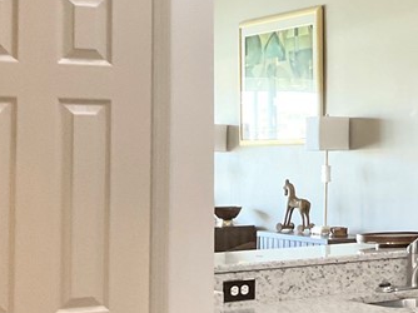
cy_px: 124
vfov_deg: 16.6
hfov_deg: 19.9
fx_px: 1074
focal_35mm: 89
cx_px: 569
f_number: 1.8
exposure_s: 1/60
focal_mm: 3
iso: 200
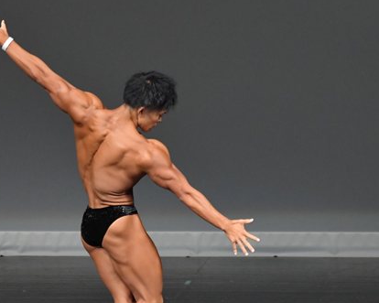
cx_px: 151
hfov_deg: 3.5
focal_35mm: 553
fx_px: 6202
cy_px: 218
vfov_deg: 2.8
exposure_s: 1/400
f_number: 5.6
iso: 4000
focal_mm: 210
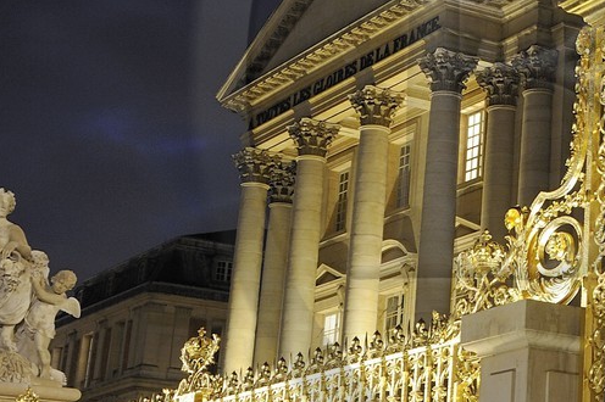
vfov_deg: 13.6
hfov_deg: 19.4
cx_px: 694
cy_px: 80
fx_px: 1679
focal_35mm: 100
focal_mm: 31
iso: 400
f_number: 8
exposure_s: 2
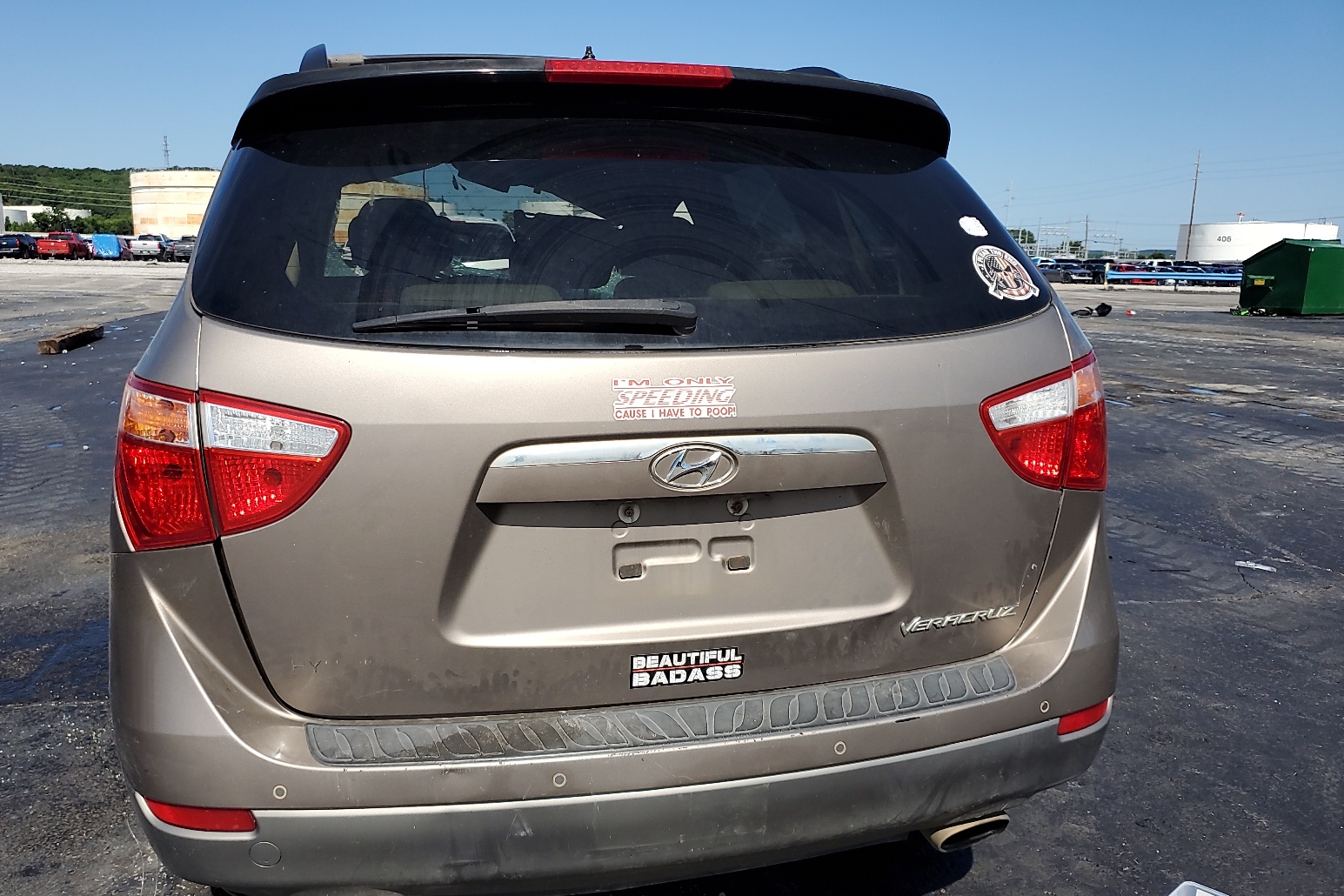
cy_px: 504
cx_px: 654
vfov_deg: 46.3
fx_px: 1045
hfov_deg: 65.5
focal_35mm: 28
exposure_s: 1/5000
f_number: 1.5
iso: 50
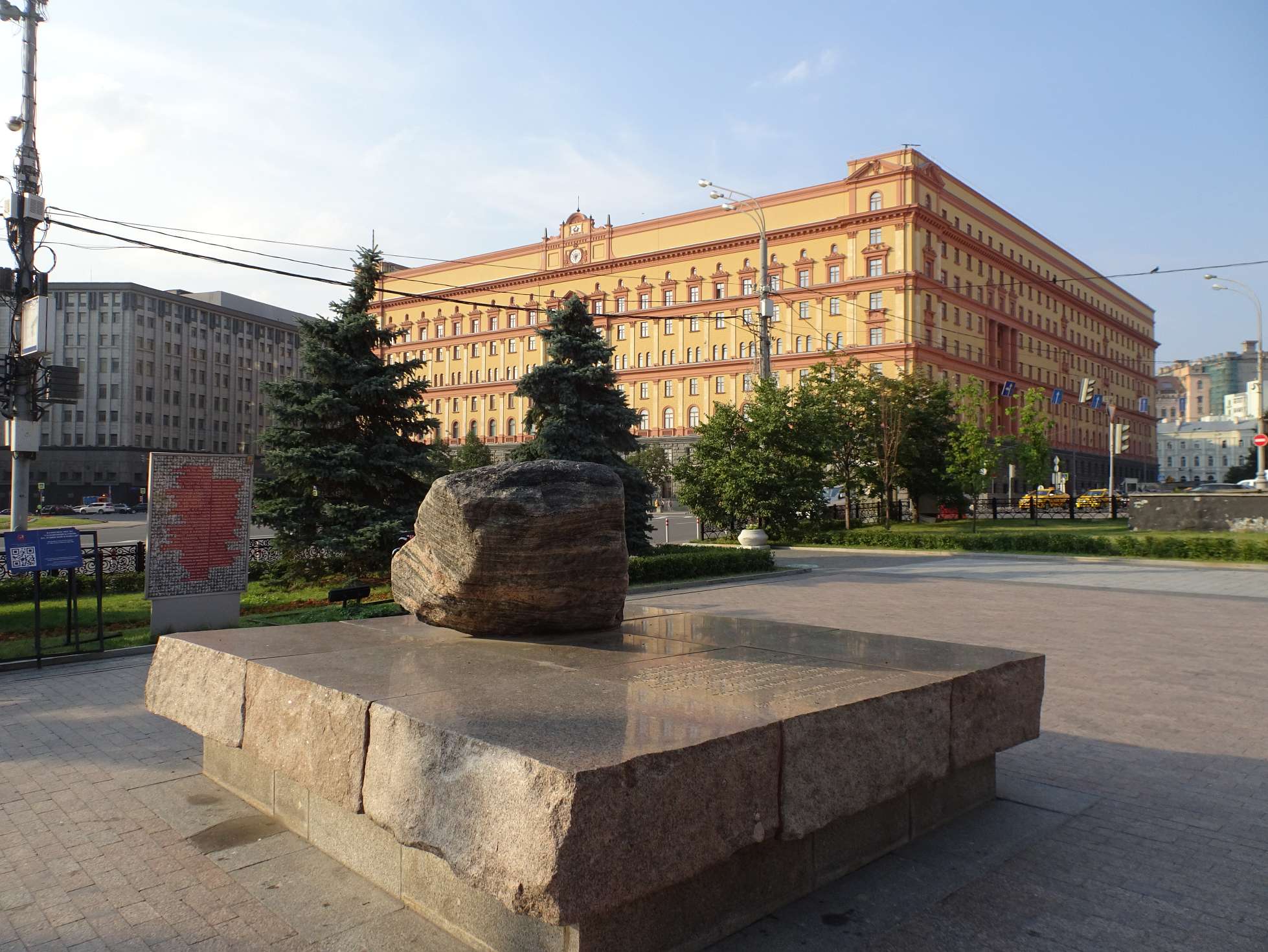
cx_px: 634
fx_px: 879
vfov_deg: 56.8
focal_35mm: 24
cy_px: 476
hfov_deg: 71.6
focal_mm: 4.1
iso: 80
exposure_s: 1/500
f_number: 3.5
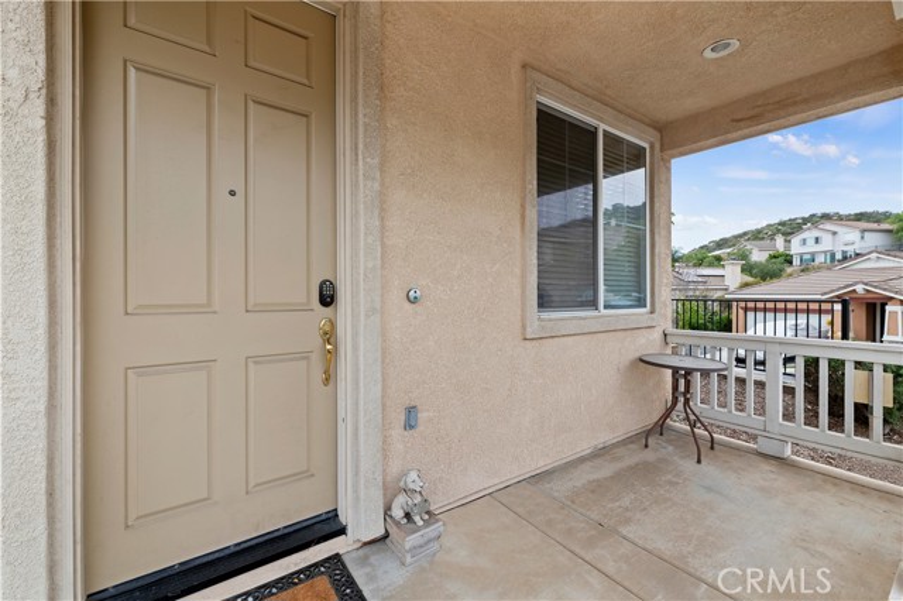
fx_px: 351
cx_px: 452
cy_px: 300
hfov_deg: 104.3
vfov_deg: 81.1
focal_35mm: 14
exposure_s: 1/50
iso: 500
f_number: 14
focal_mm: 14
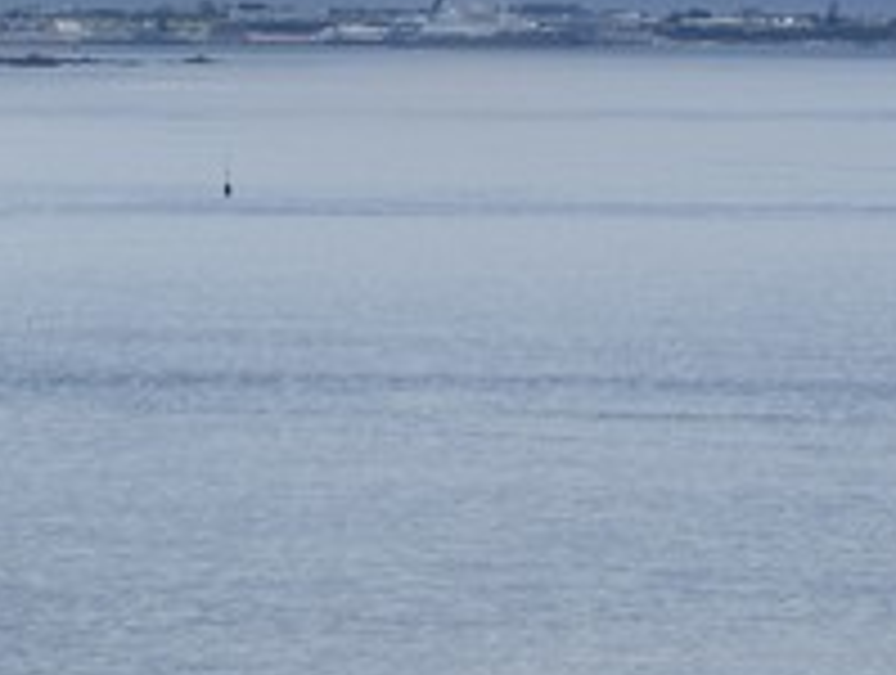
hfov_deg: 4.9
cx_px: 32
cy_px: 144
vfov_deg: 3.7
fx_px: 10502
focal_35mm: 405
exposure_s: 1/250
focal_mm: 200
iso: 200
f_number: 16
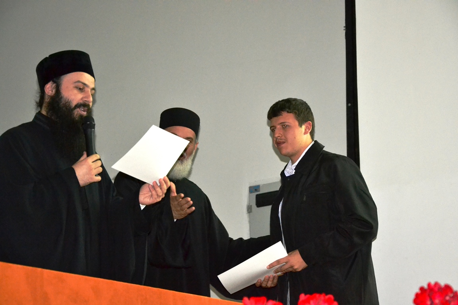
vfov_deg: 13.8
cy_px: 152
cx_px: 229
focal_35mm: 99
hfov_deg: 20.6
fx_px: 1259
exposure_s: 1/60
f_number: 5.3
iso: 3200
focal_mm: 66
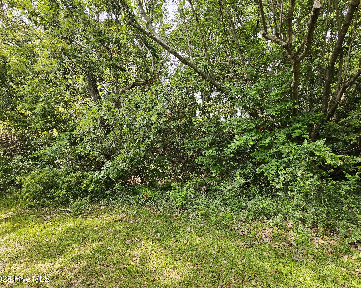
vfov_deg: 88.0
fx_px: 150
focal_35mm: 14
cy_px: 144
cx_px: 185
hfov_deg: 100.7
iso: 50
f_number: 2.2
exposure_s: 1/151
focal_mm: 2.2
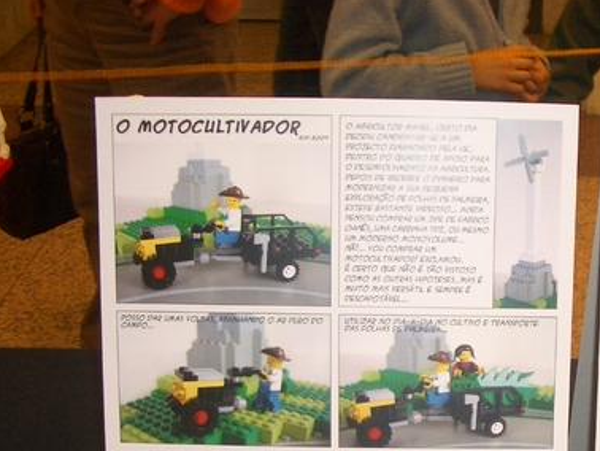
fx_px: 1283
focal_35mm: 74
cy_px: 445
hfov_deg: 25.6
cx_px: 529
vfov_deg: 19.4
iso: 100
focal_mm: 5.8
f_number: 2.6
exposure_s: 1/60
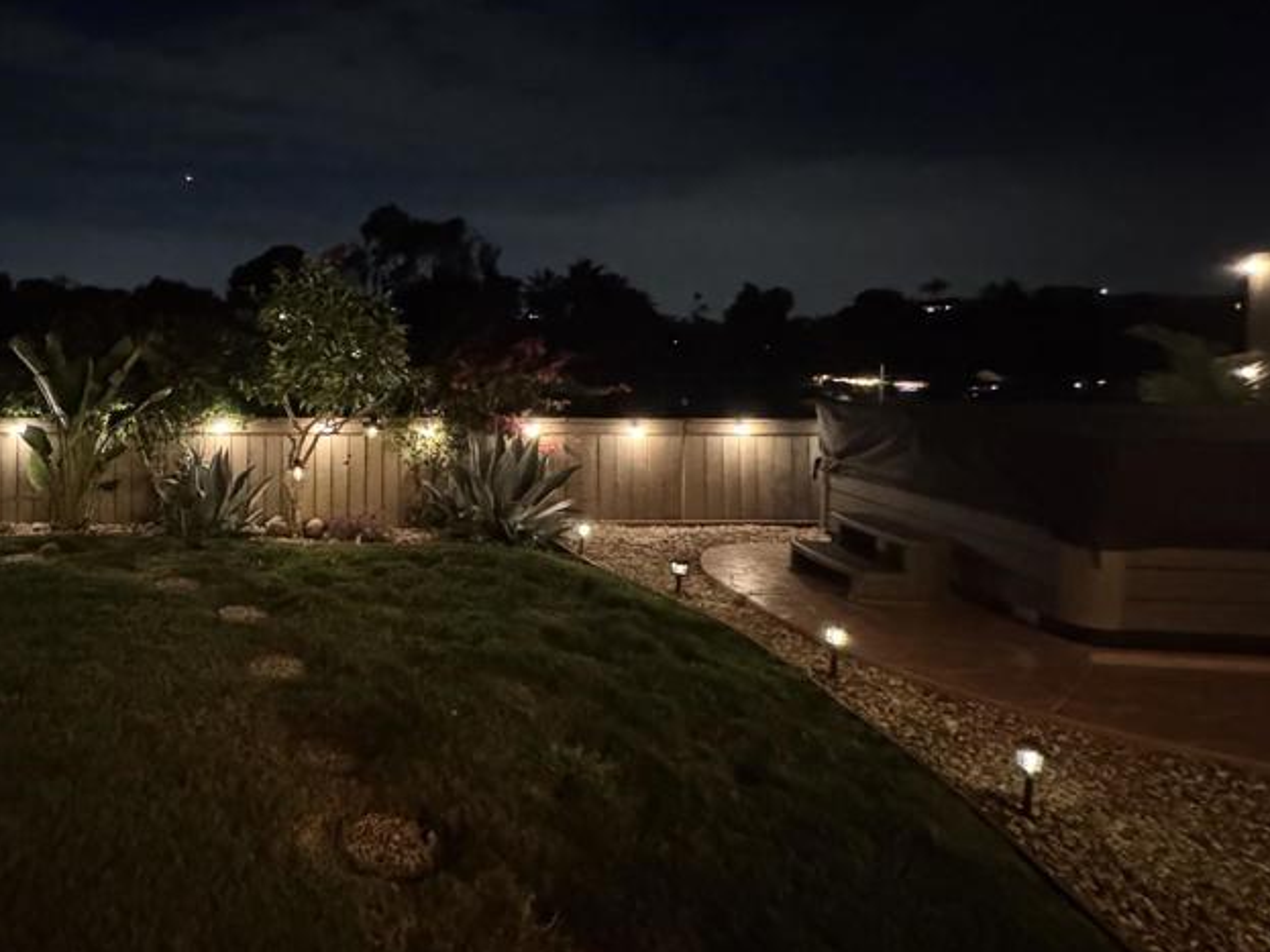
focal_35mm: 23
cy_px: 373
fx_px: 844
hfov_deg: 66.7
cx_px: 245
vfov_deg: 58.3
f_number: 2.2
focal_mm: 2.22
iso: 2500
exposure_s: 1/20
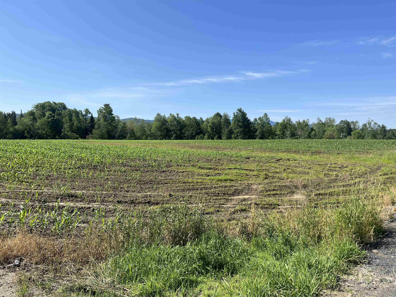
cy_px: 148
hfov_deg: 67.3
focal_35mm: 26
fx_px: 297
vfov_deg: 53.1
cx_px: 198
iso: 50
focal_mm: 5.1
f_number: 1.6
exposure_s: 1/3215
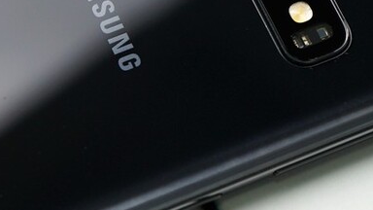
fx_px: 1879
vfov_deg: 6.4
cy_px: 54
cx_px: 48
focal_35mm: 190
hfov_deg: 11.3
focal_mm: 58
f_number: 5
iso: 400
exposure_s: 1/60
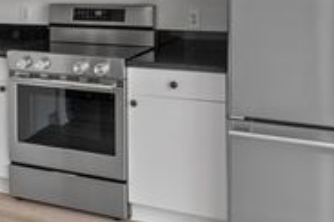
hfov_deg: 33.4
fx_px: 528
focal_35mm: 57
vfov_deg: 23.2
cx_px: 40
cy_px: 29
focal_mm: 14
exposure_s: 1/8
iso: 200
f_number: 8
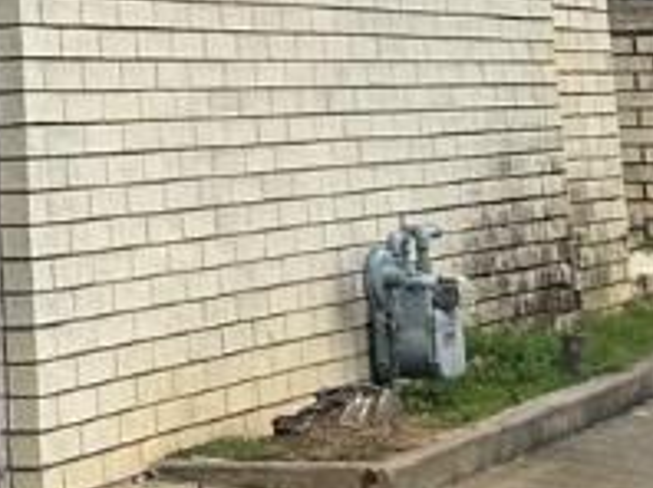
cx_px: -112
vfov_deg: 7.9
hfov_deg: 10.7
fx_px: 3429
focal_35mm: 182
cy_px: -341
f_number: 1.78
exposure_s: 1/3356
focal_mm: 6.86
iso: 80
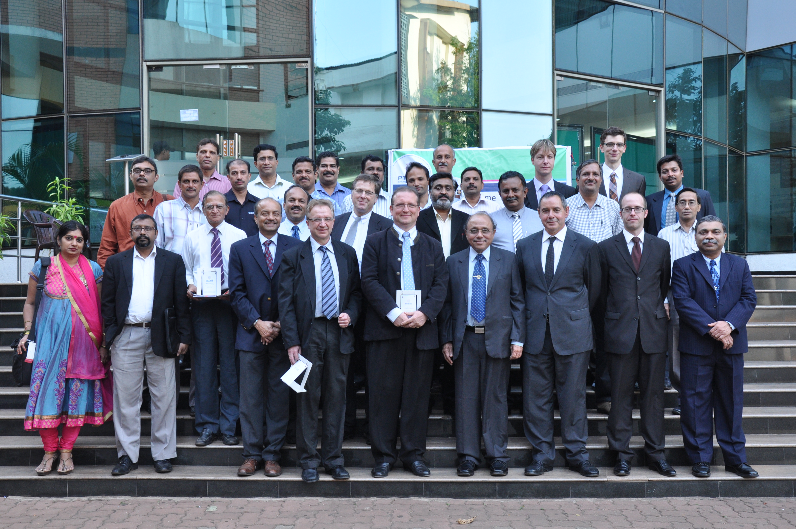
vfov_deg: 29.8
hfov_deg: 43.7
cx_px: 398
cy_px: 264
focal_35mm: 45
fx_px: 994
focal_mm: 30
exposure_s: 1/60
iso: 640
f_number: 8
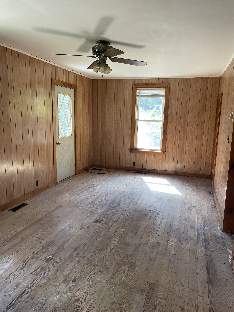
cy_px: 156
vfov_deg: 67.3
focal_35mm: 26
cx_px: 117
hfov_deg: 53.1
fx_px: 234
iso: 64
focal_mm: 4.2
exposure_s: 1/121
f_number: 1.6
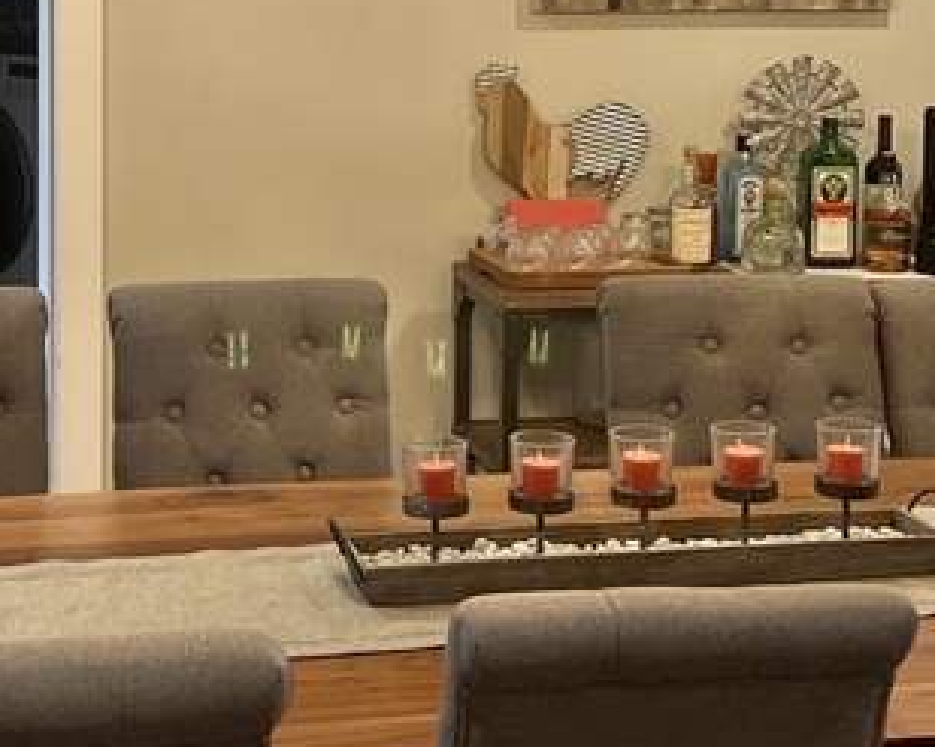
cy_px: 6
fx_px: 2324
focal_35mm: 84
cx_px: 378
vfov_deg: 17.8
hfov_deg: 22.7
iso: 64
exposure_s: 1/60
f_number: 1.5
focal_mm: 5.7
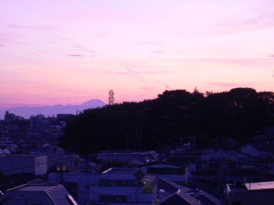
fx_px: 815
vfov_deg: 14.4
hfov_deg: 19.1
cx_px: 118
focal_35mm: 103
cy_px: 108
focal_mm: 14
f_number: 4.6
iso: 100
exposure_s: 1/3.2
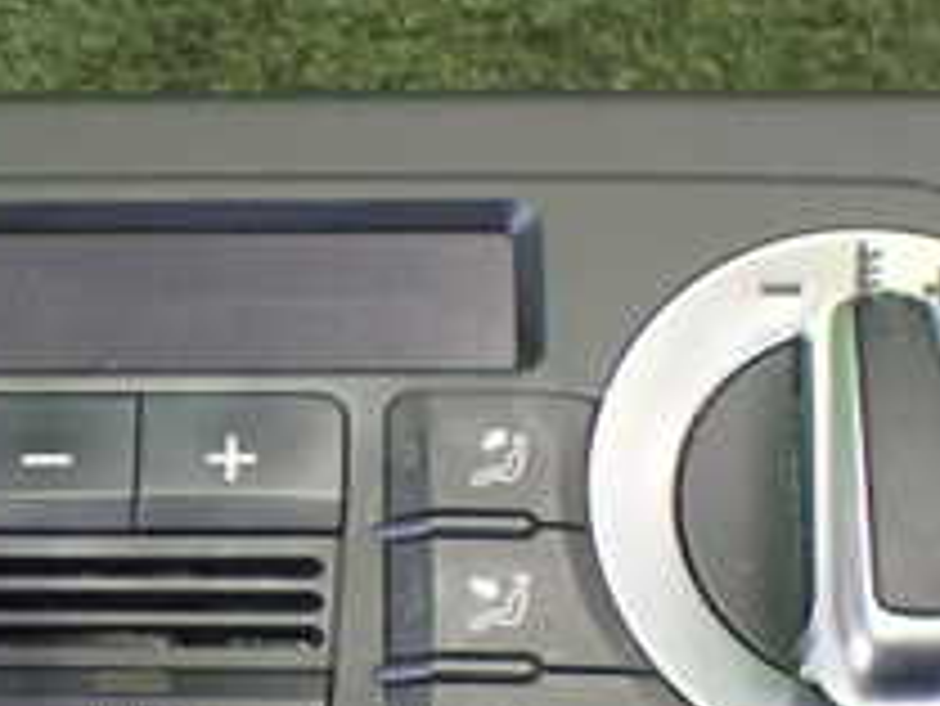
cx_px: 135
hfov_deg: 22.3
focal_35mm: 86
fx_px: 2337
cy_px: 562
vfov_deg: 17.1
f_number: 2.3
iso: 800
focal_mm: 5.4
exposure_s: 1/30
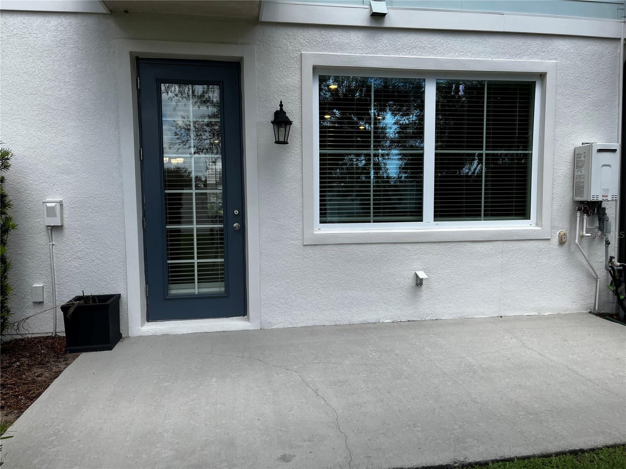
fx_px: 470
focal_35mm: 26
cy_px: 234
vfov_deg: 53.1
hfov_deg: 67.3
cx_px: 313
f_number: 1.6
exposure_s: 1/1294
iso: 50
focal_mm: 5.1
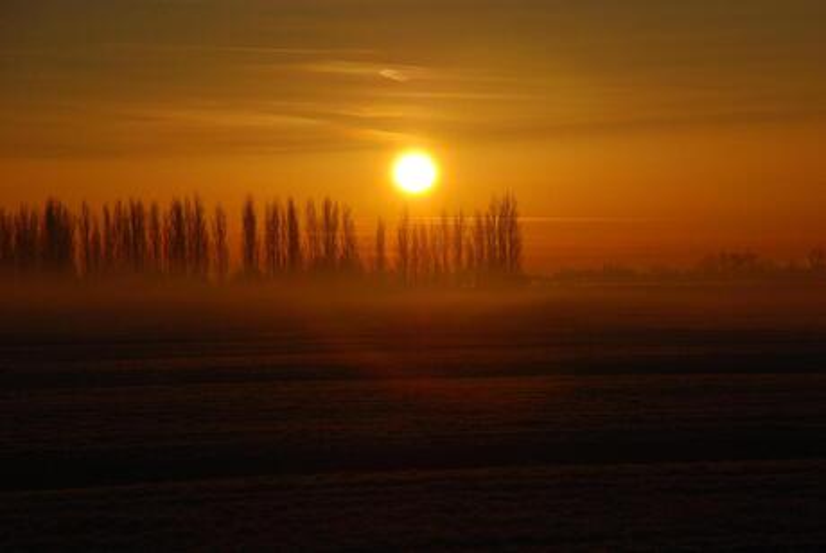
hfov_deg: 12.2
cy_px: 276
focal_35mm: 168
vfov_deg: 8.2
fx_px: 3860
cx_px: 413
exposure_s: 1/1250
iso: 200
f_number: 11
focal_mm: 112
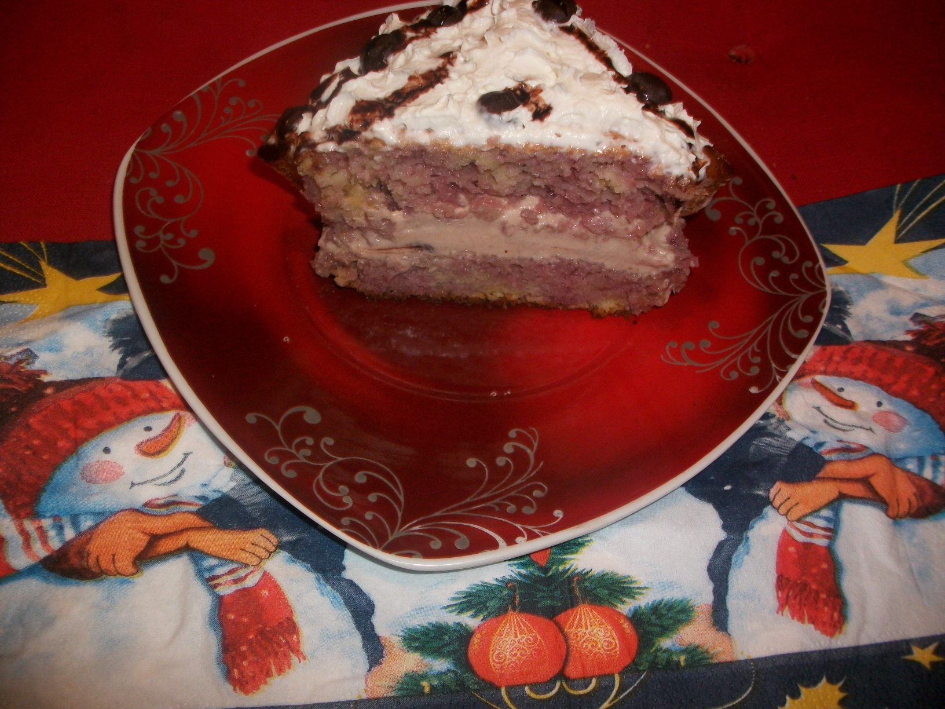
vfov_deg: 45.4
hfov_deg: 58.4
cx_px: 472
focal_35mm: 31
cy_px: 354
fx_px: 846
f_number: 2.9
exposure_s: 1/40
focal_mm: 5.7
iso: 150
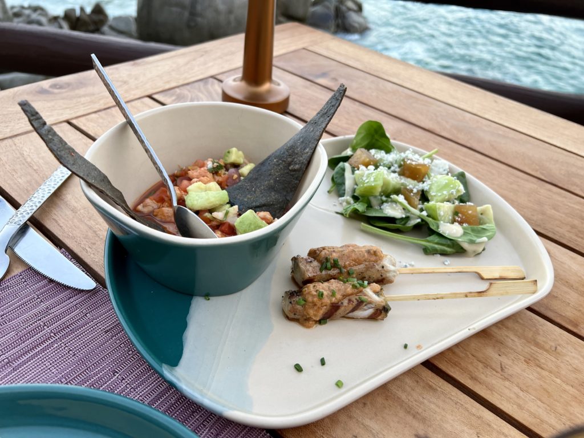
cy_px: 219
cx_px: 292
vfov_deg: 53.1
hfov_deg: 67.3
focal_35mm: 26
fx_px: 439
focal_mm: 5.7
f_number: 1.5
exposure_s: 1/121
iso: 64
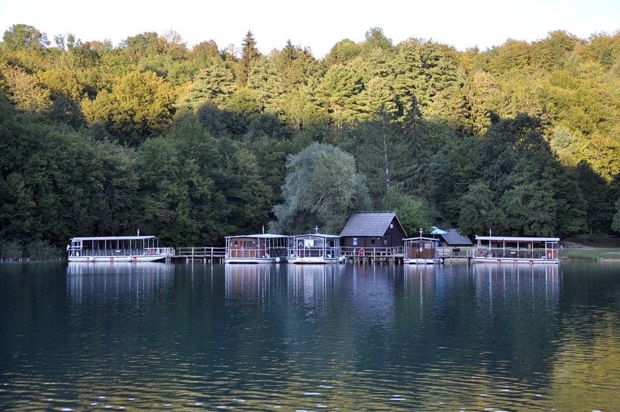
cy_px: 206
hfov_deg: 29.9
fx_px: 1161
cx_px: 310
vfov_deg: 20.1
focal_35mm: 68
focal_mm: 45
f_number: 5
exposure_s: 1/100
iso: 400
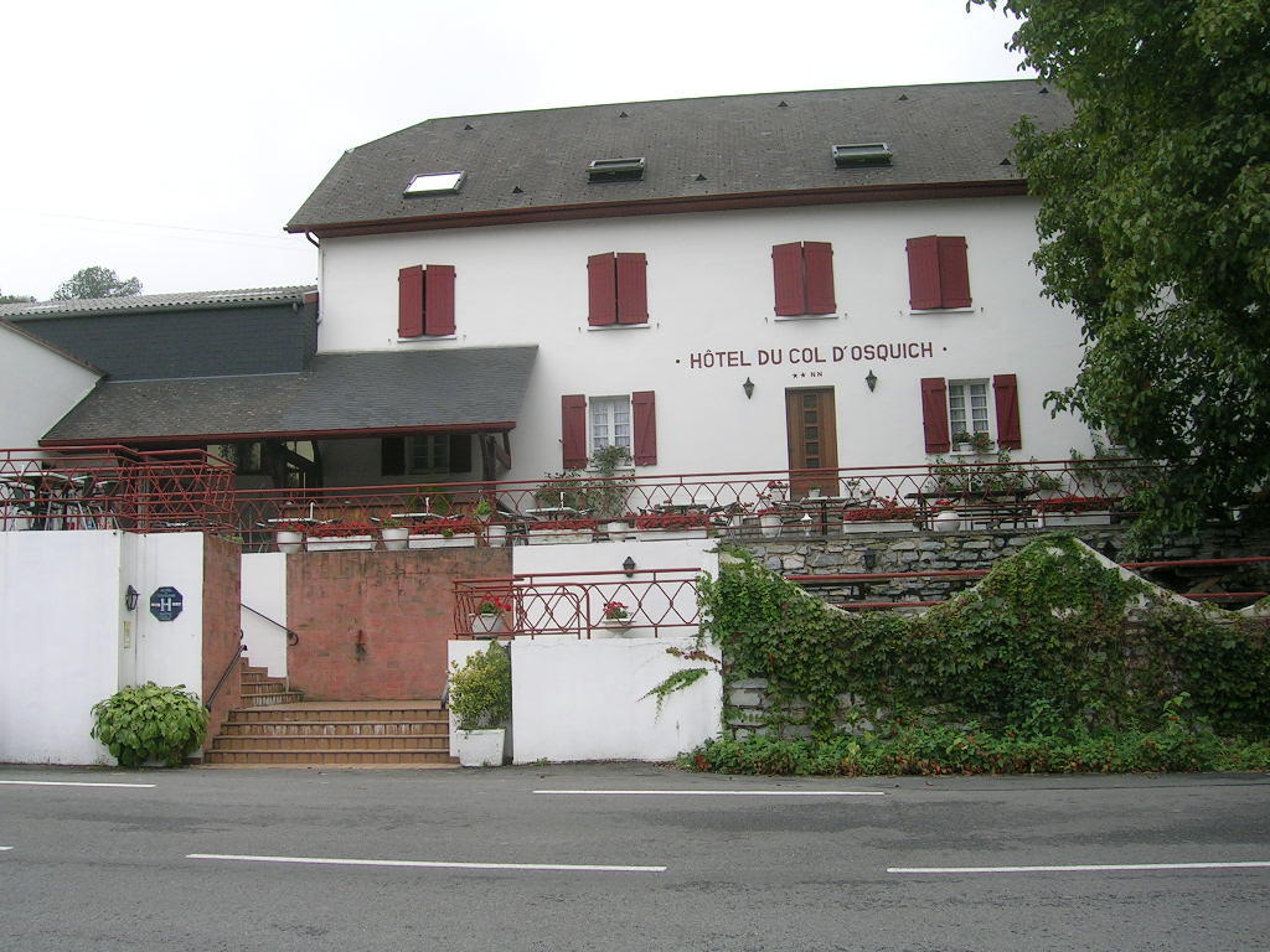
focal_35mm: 35
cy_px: 476
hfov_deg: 52.6
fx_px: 1284
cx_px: 635
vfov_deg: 40.7
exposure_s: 1/210
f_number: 4.8
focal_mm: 5.4
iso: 50
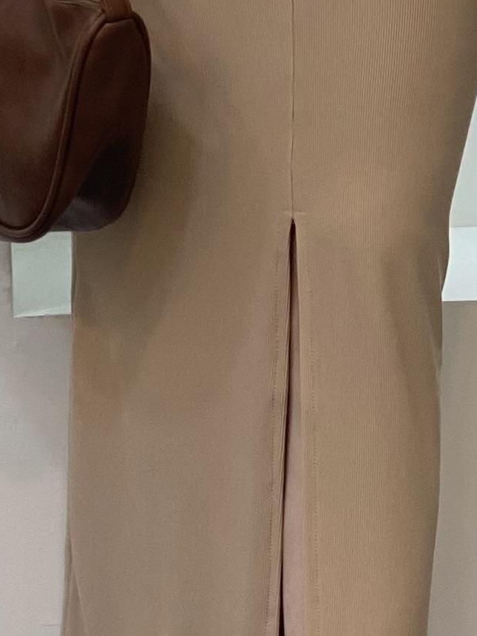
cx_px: 183
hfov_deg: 6.2
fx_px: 4410
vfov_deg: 8.1
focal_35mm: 240
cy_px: -250
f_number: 2
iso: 64
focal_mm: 6
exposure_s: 1/100
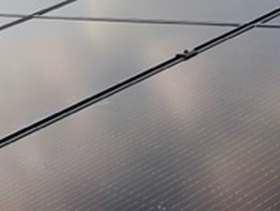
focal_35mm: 88
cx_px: -19
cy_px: 120
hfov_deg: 21.2
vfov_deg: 16.8
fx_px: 712
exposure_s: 1/4831
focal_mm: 4.2
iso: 32
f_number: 1.6
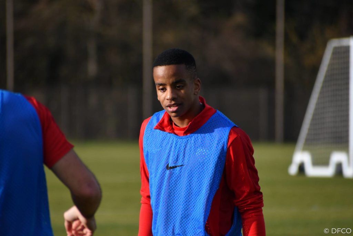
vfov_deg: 3.1
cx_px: 176
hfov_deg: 4.6
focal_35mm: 450
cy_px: 118
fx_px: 4413
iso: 400
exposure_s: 1/1600
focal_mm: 300
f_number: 6.3
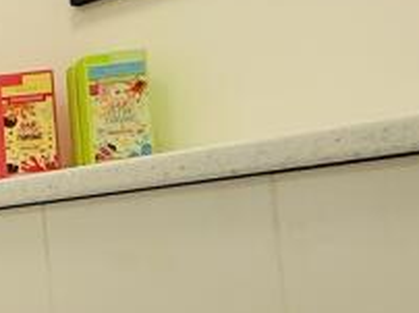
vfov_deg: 20.3
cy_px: 272
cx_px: -479
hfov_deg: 17.1
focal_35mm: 71
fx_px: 858
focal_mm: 2.22
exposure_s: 1/100
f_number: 2.2
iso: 160
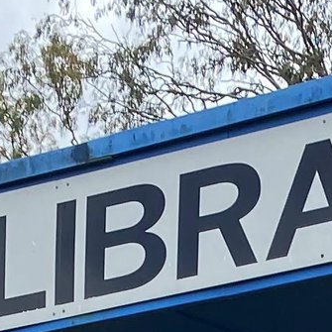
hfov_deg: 9.4
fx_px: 1986
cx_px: 461
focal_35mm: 183
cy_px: 1261
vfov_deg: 7.3
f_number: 1.8
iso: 32
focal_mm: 4.25
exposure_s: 1/1565
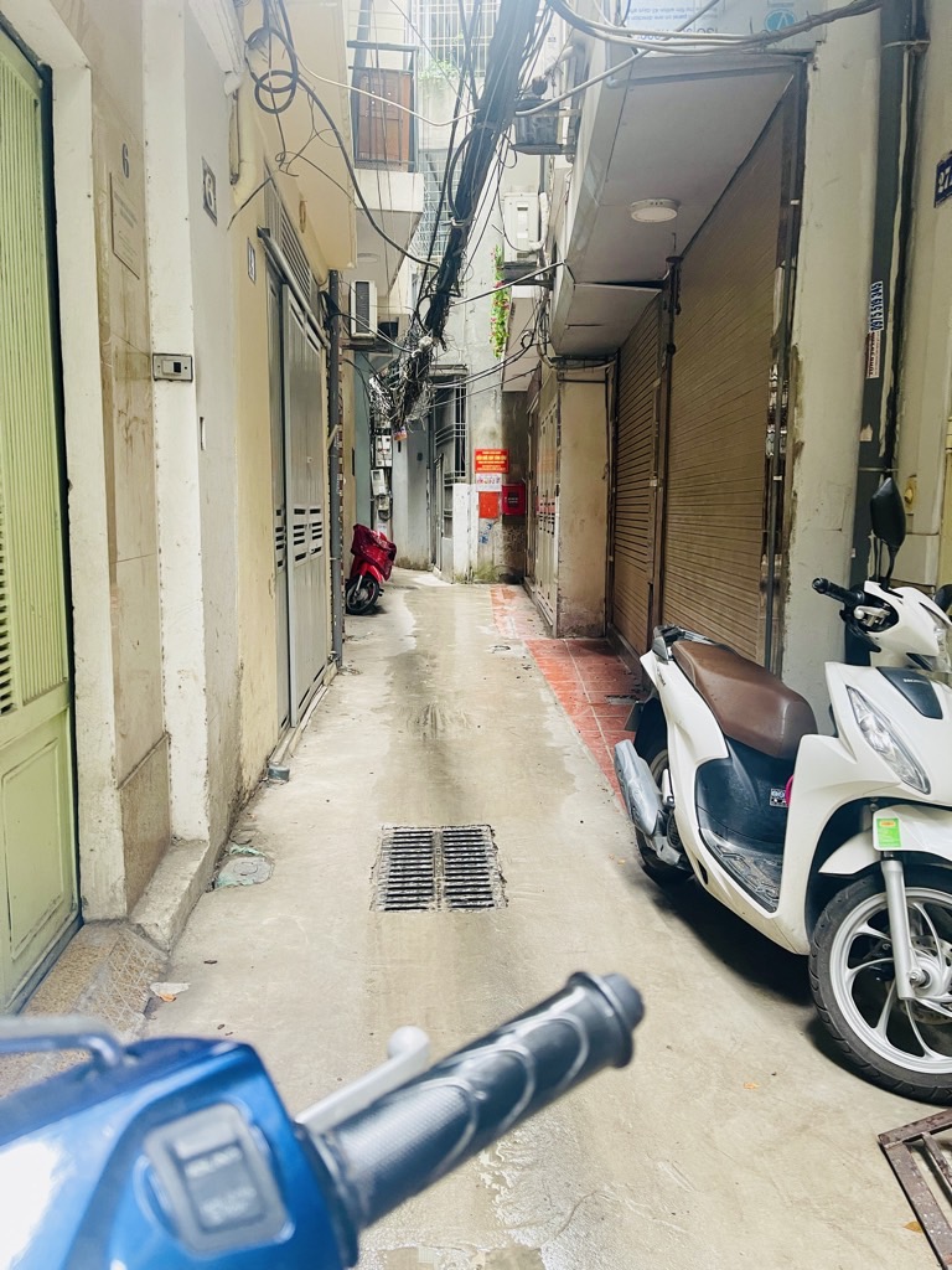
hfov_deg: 54.9
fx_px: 917
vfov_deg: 69.4
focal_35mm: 25
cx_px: 476
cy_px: 635
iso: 125
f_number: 1.6
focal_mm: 5.1
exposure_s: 1/78
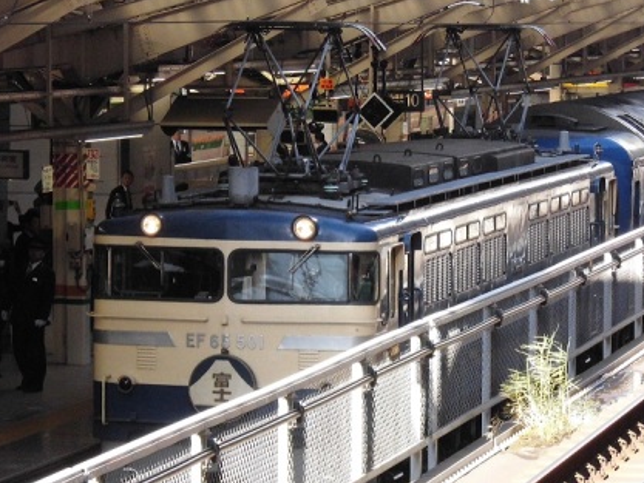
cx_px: 361
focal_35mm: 169
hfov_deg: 11.7
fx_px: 3145
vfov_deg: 8.8
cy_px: 280
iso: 500
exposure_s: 1/250
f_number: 5.4
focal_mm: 25.1
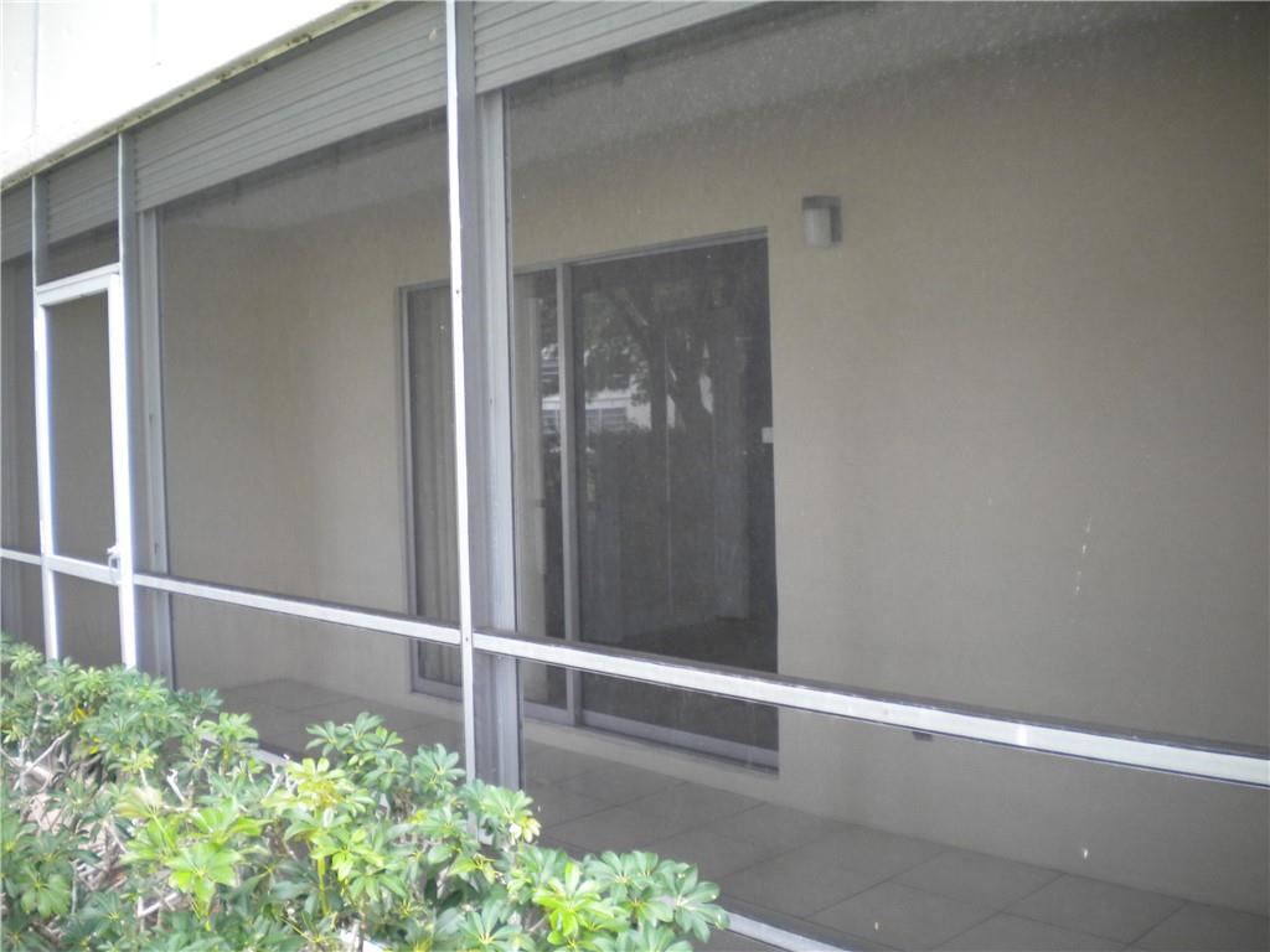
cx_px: 635
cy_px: 476
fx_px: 1284
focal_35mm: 35
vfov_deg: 40.7
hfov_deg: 52.6
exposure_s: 1/58
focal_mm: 6.3
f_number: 3.1
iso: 209
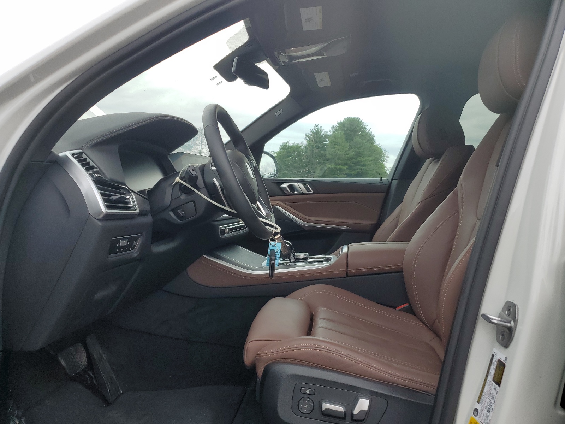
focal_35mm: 26
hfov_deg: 67.3
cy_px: 212
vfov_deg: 53.1
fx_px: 424
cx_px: 282
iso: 50
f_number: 1.5
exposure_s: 1/625
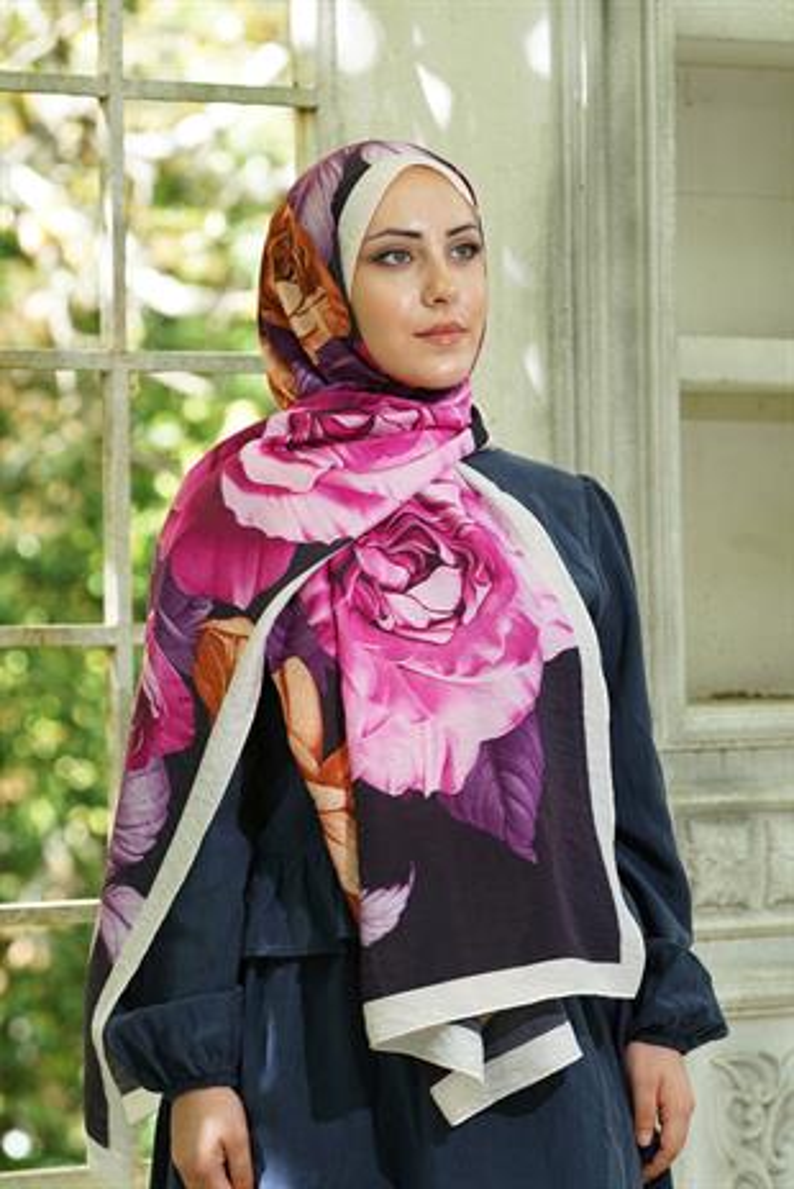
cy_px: 594
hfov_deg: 9.8
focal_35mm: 140
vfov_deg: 14.6
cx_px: 397
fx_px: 4624
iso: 640
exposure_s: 1/100
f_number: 6.3
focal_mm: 140
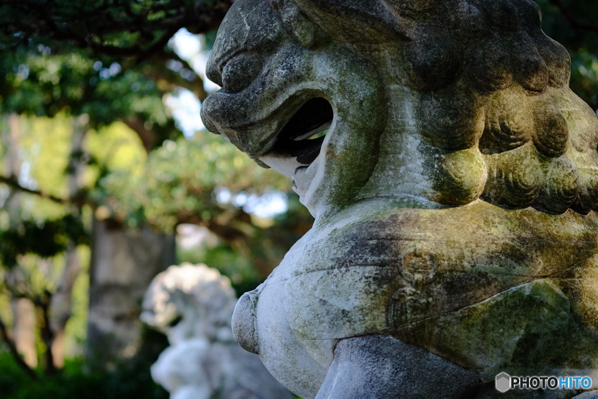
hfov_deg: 22.6
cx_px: 299
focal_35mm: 90
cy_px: 200
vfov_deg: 15.2
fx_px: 1494
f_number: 2.4
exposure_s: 1/800
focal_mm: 60
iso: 400
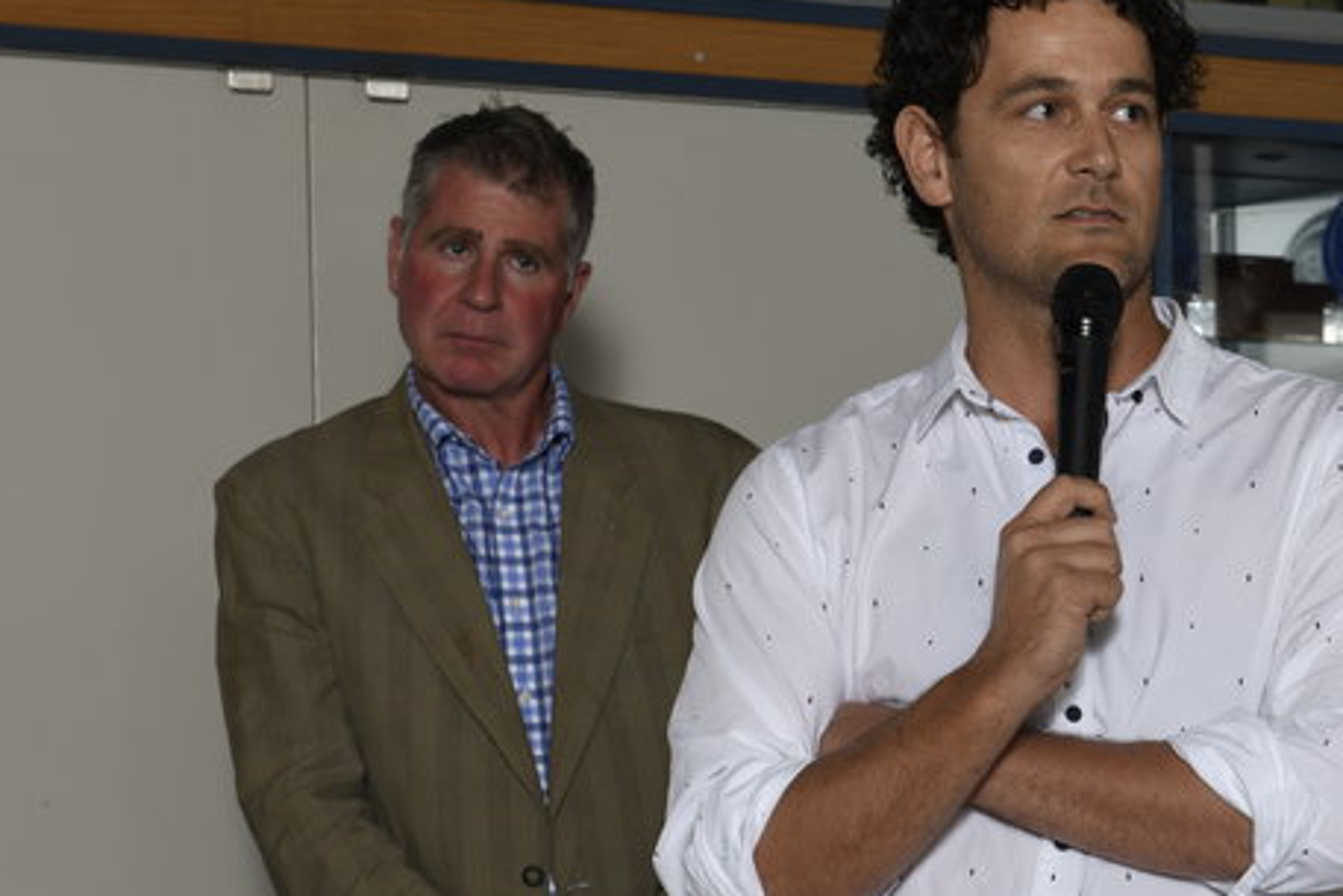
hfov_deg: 13.3
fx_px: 5709
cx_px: 1189
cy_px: 643
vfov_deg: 9.0
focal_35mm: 153
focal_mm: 70
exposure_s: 1/125
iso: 320
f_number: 9
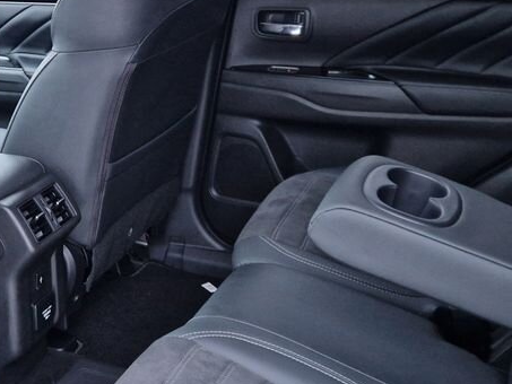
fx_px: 769
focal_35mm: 52
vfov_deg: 28.0
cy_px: 227
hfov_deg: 36.2
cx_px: 150
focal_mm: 5.4
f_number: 1.8
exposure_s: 1/25
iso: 800
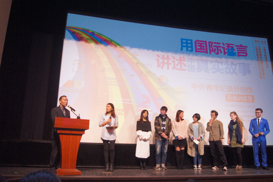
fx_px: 205
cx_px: 136
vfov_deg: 47.9
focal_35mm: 27
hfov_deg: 67.4
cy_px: 91
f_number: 5.6
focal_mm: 18
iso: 1600
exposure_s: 1/80
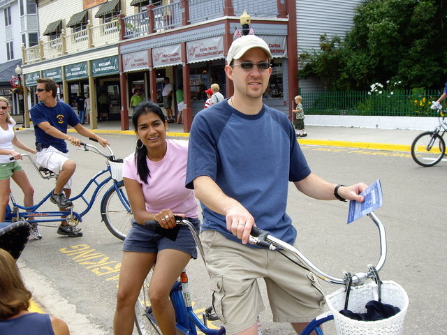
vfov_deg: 30.9
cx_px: 224
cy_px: 168
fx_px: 607
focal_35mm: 47
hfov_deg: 40.4
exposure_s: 1/160
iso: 50
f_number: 4.8
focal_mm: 7.6
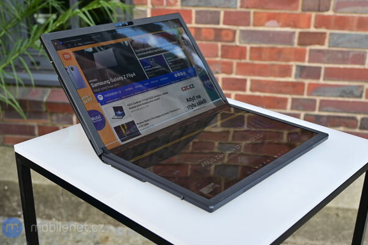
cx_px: 182
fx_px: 439
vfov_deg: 31.1
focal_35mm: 43
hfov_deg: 45.5
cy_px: 121
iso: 100
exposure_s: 1/100
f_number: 5
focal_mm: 28
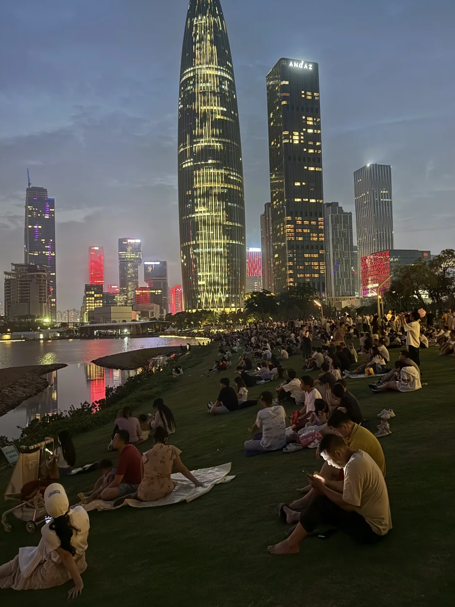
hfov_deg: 49.7
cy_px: 298
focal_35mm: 28
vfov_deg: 63.4
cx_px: 244
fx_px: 491
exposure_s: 1/20
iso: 1600
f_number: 1.78
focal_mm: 6.76
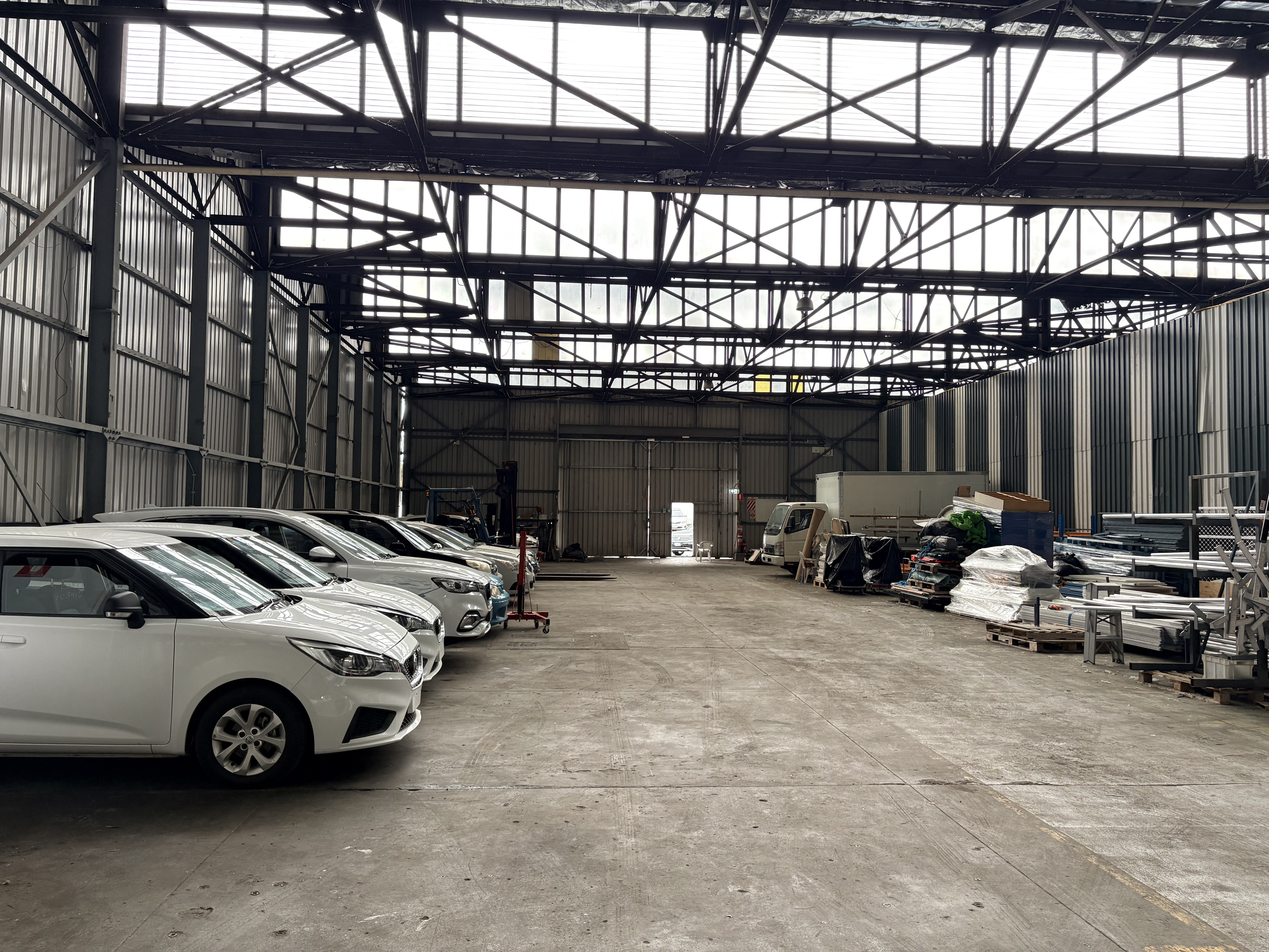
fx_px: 953
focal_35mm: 26
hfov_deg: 67.3
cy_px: 476
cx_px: 634
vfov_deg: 53.1
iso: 100
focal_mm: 5.96
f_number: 1.6
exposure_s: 1/121
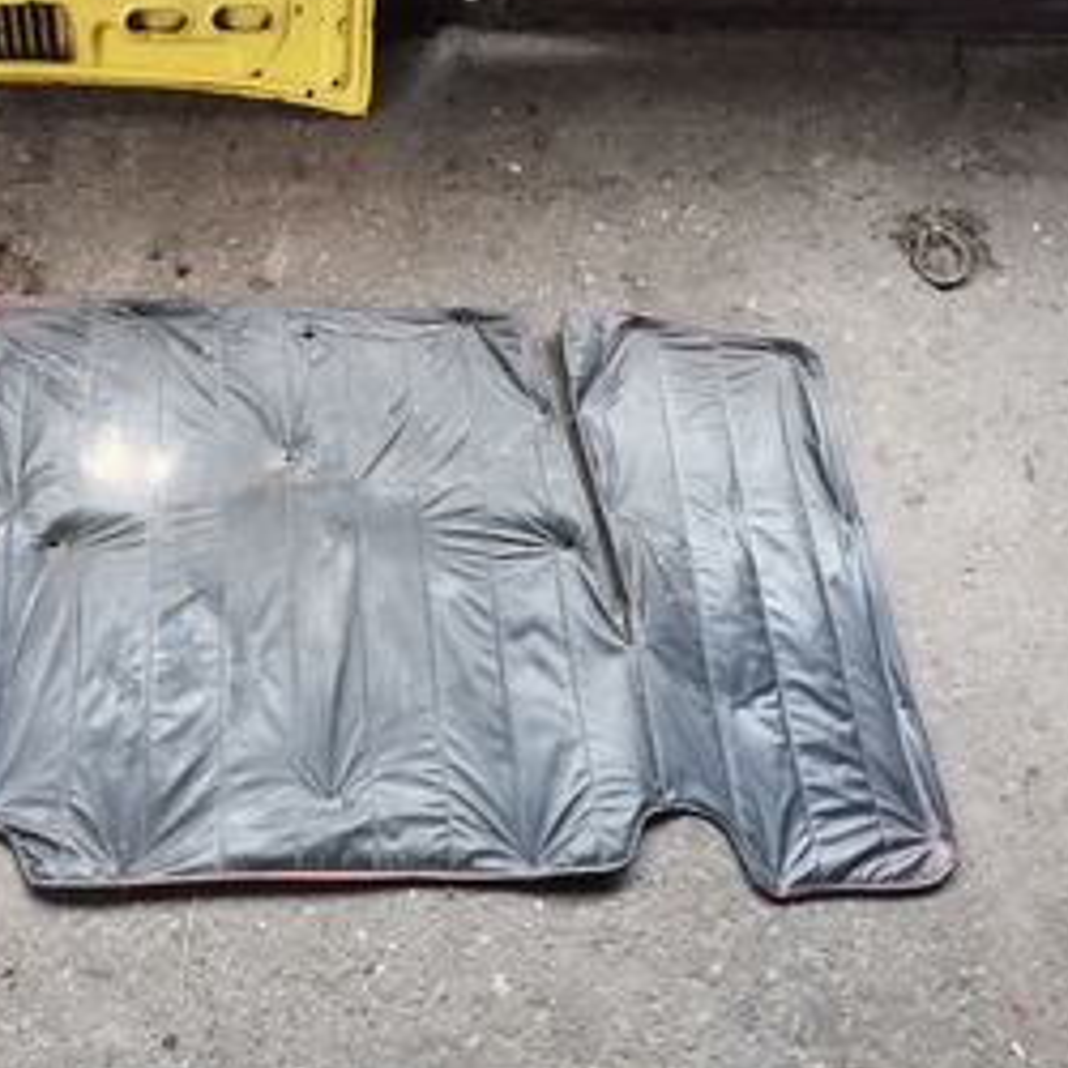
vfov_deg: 48.4
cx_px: 320
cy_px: 491
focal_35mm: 34
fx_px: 1187
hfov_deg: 47.3
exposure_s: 1/25
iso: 640
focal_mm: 4.75
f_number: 1.8
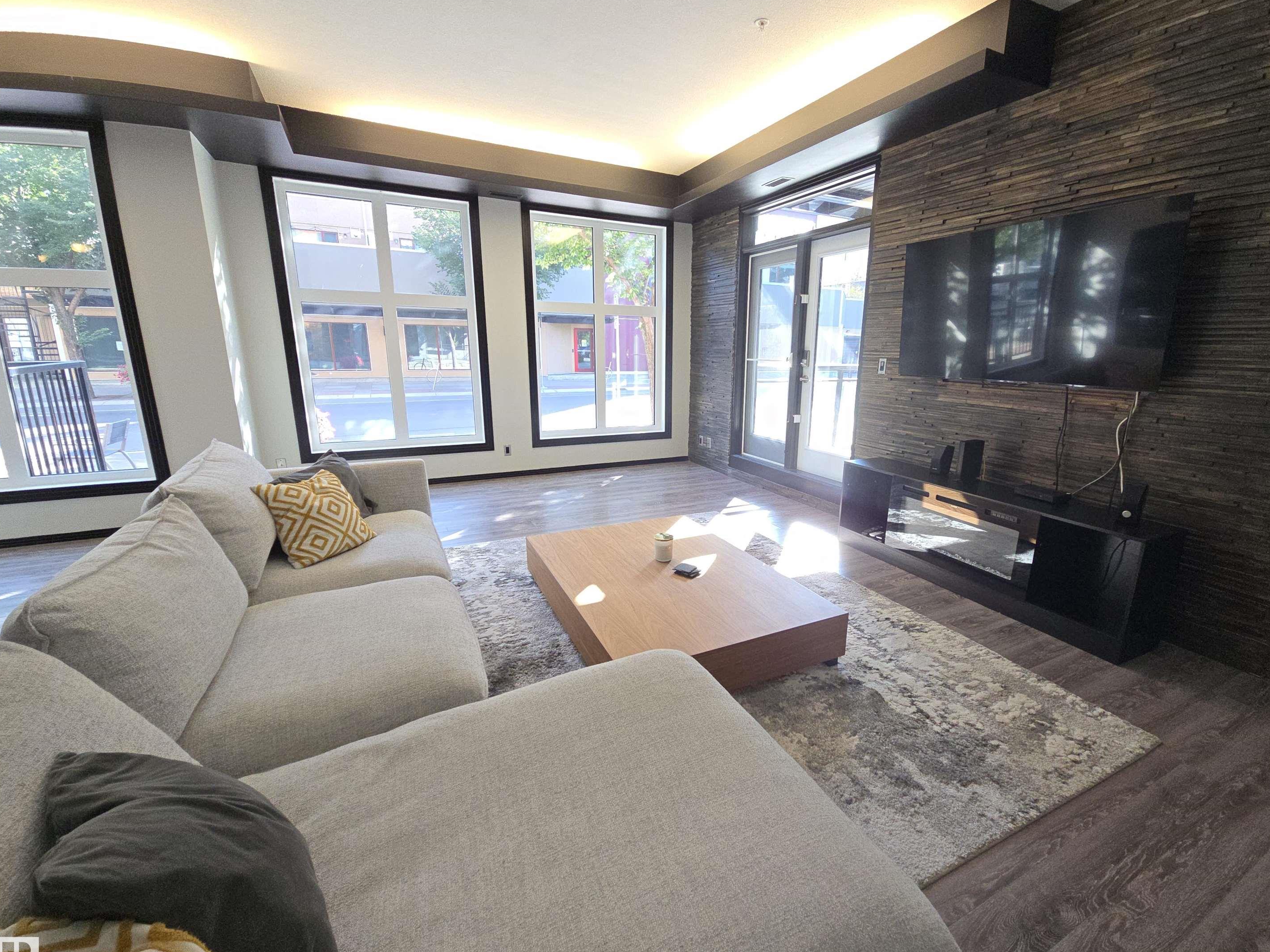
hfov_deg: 101.9
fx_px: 514
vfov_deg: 85.7
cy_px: 485
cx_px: 678
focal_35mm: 14
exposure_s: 1/60
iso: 80
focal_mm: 2.2
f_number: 2.2
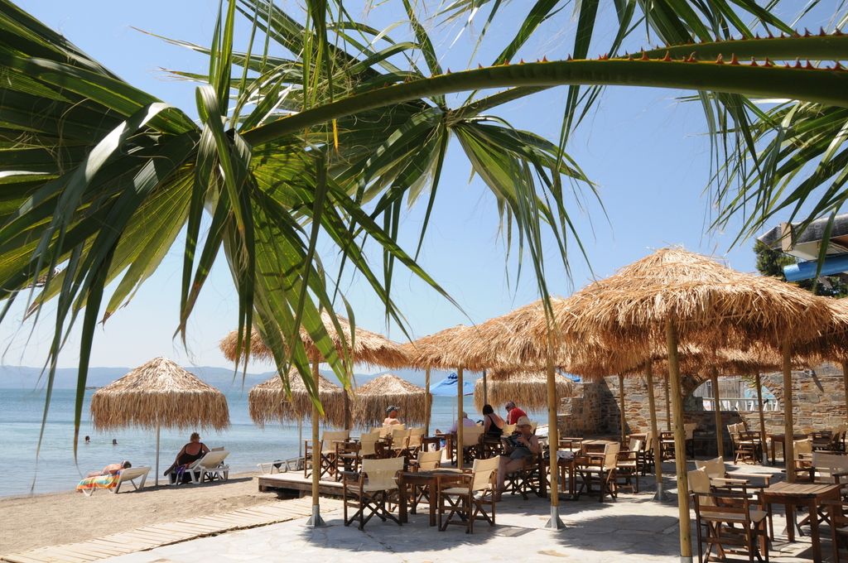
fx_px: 635
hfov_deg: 67.4
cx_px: 424
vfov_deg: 47.8
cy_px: 282
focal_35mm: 27
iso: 320
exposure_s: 1/400
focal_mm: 18
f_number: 10
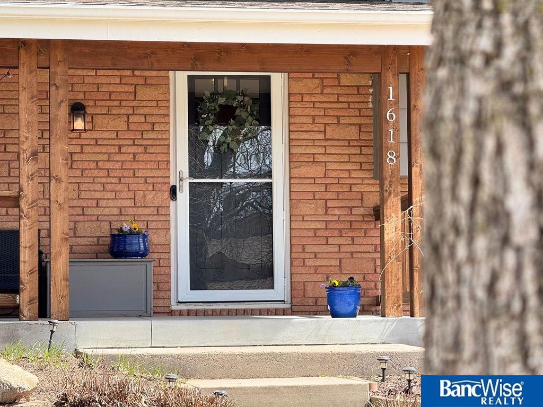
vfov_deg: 12.3
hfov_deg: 16.4
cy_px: 204
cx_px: 272
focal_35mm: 120
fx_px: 1882
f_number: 2.8
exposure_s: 1/311
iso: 50
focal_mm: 15.66
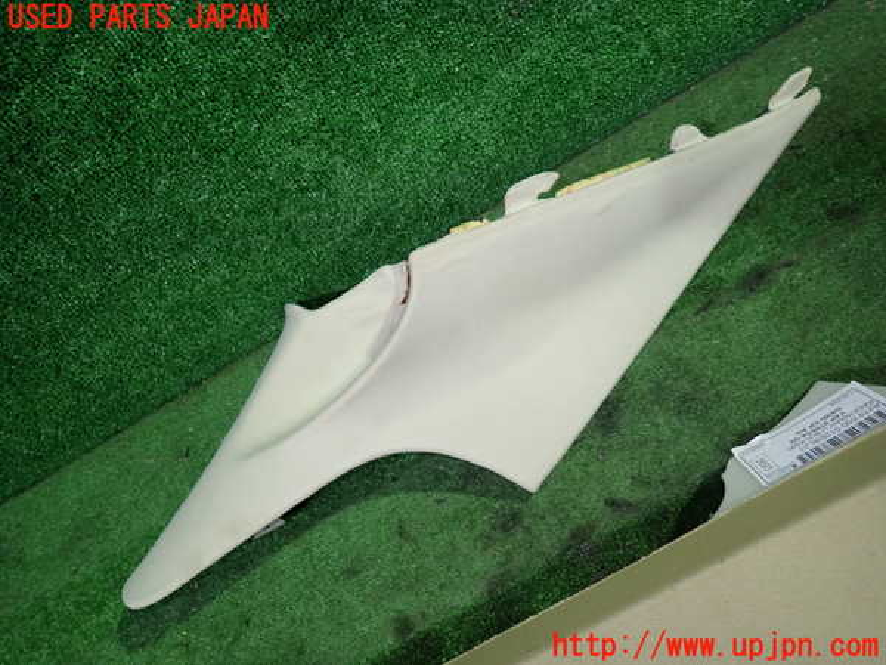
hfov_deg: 69.4
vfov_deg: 54.9
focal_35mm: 25
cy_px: 332
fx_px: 640
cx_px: 443
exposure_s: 1/30
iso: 200
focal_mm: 4.5
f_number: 2
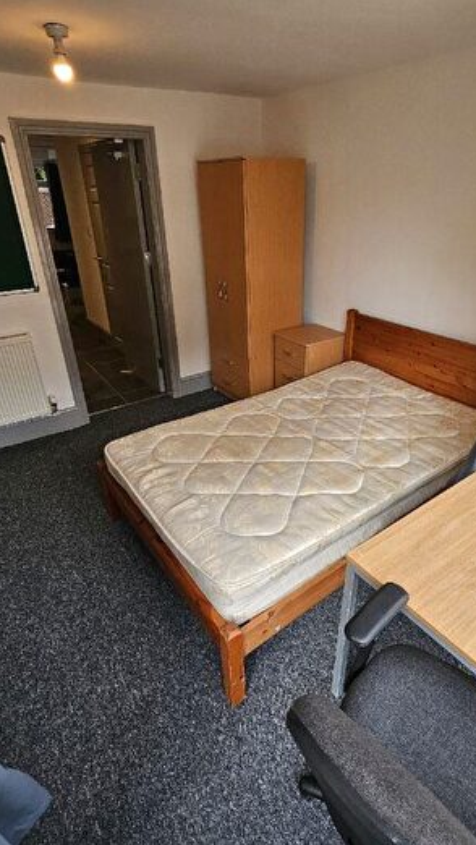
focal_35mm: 19
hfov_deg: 58.1
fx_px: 426
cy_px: 422
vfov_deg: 89.5
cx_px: 275
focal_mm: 1.7
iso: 50
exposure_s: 1/100
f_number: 2.2
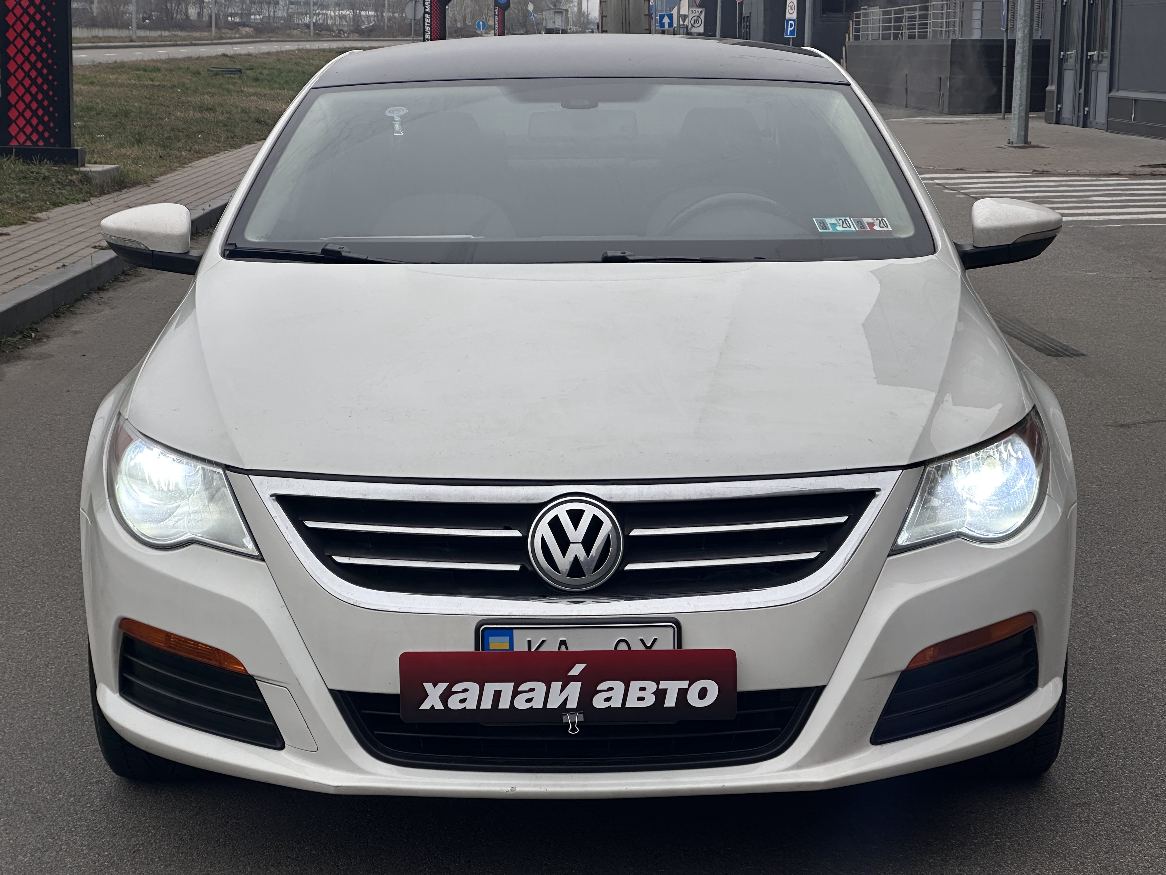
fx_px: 2594
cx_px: 583
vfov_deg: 19.1
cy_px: 438
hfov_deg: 25.3
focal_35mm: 77
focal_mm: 9
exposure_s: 1/163
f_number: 2.8
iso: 32
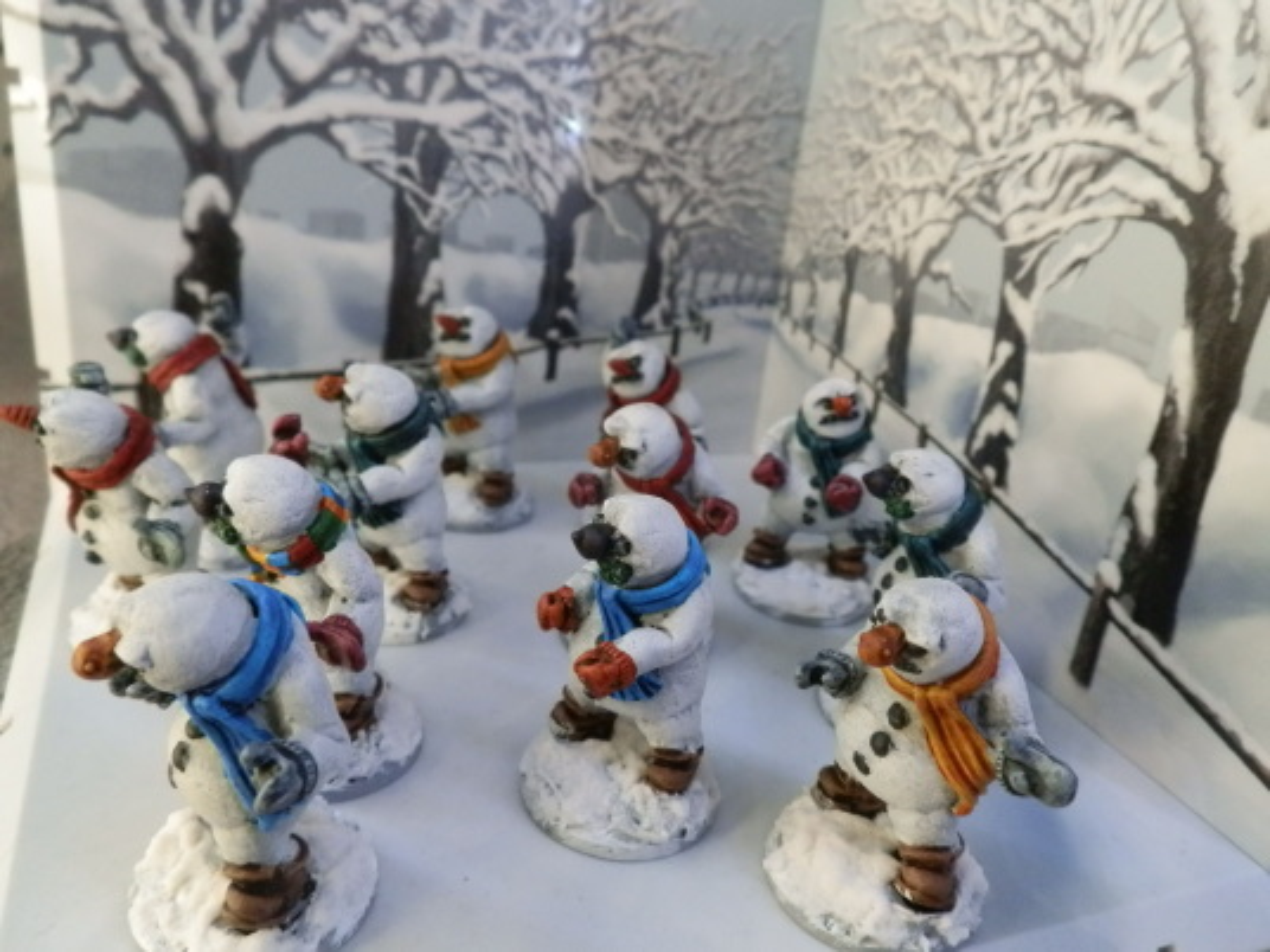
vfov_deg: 49.7
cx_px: 635
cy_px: 476
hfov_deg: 63.4
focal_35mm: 28
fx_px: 1027
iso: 400
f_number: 3.1
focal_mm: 5
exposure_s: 1/200
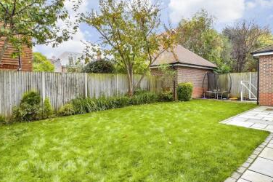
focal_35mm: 19
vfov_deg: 64.4
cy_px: 86
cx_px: 131
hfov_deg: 86.9
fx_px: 144
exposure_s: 1/160
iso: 320
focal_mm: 10
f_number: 8
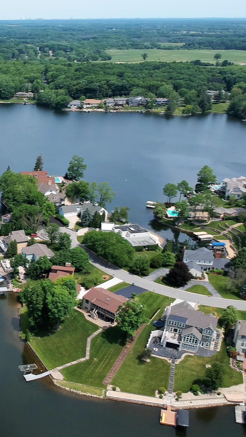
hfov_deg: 25.5
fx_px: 510
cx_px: -13
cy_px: 200
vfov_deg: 46.3
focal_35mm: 44
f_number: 2.6
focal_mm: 4.49
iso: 101
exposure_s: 1/1250
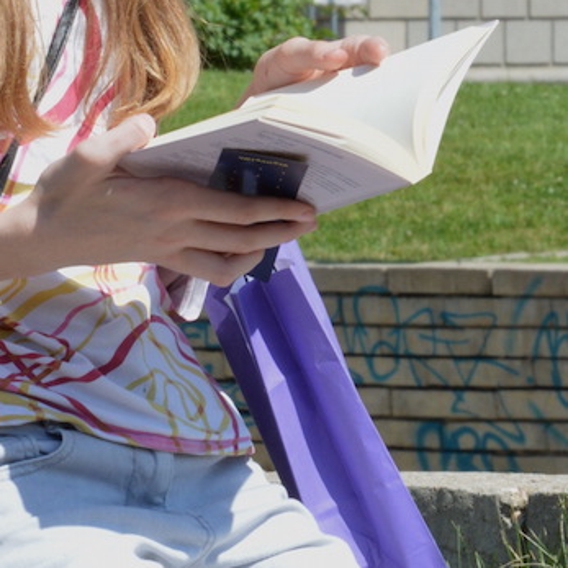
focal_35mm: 458
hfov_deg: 3.8
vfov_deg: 3.8
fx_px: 8507
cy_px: -26
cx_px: 86
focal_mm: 125
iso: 800
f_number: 25
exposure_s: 1/125
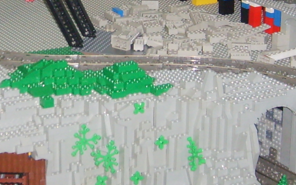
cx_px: 64
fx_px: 985
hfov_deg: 17.0
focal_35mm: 122
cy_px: 19
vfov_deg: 10.7
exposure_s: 1/45
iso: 100
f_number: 2.8
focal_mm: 5.8
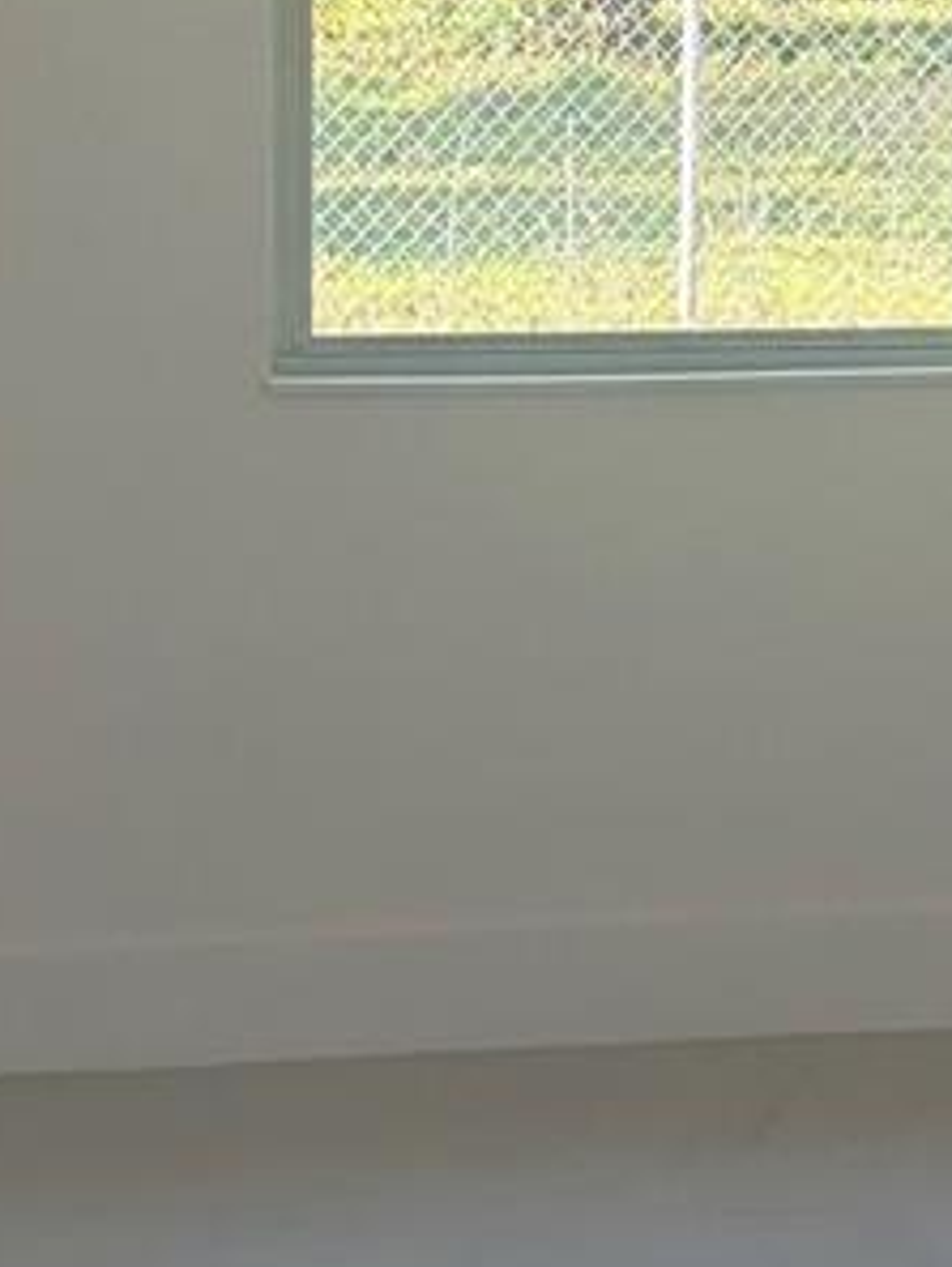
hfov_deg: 15.1
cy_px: 111
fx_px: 3554
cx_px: 867
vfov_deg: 19.8
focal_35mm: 97
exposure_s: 1/249
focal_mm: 6.76
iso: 100
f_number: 1.78
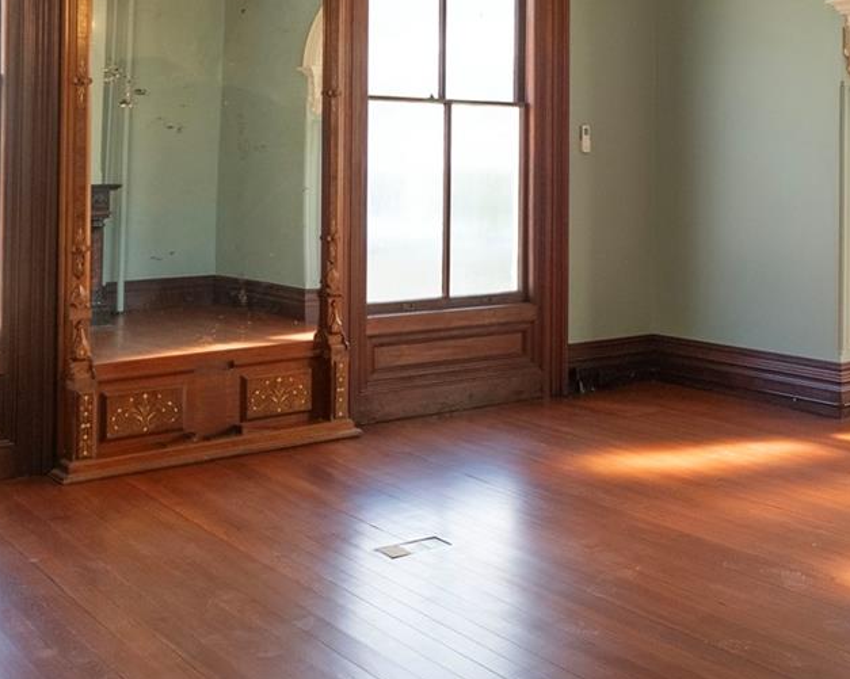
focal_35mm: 46
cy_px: 166
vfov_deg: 32.1
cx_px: 639
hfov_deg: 39.3
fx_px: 1157
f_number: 5.6
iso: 400
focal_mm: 10
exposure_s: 1/60
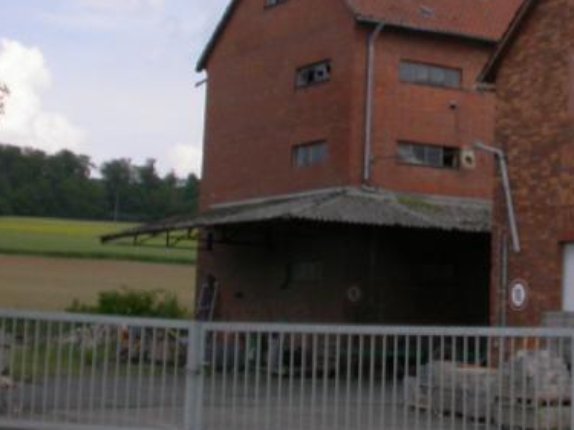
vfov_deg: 18.0
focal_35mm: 81
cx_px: 582
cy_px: 75
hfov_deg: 23.1
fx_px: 1343
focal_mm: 7.85
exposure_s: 1/560
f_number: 5.3
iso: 100
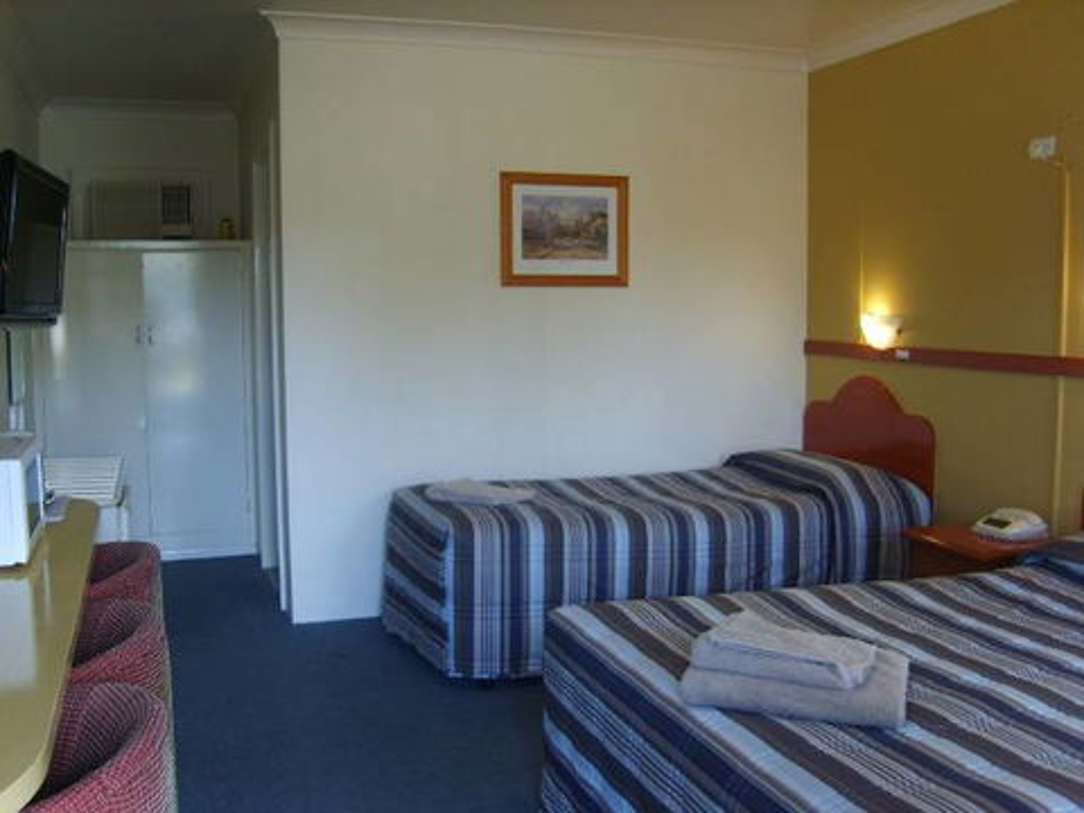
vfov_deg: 40.7
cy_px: 406
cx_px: 542
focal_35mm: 35
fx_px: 1096
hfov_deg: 52.6
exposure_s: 1/30
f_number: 2.8
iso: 123
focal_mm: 7.4
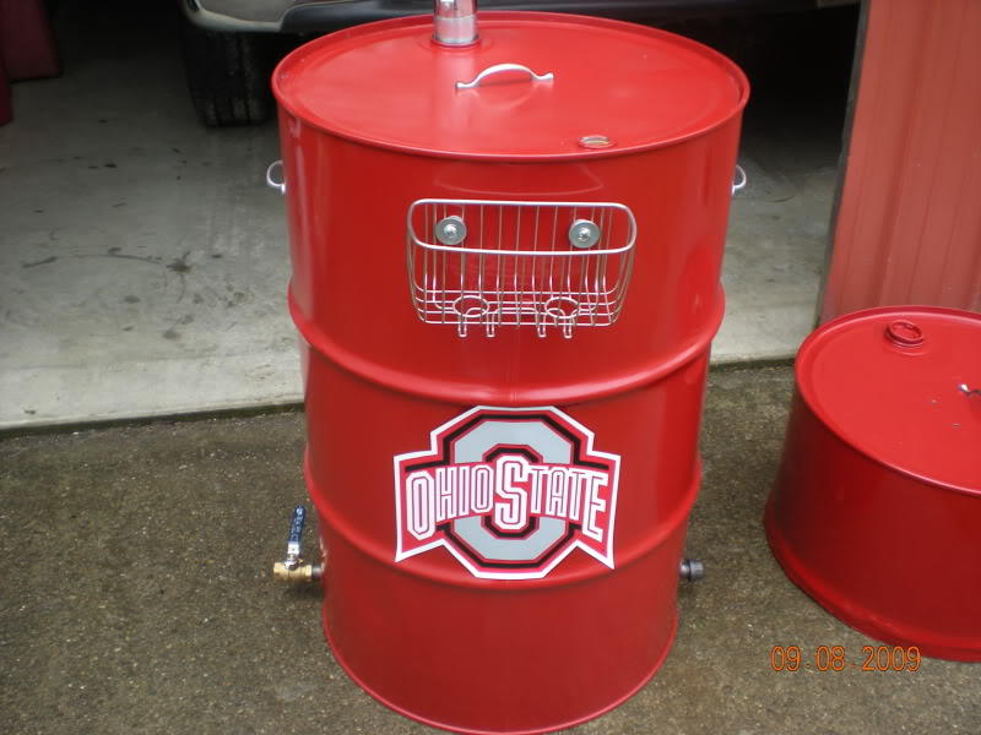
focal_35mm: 38
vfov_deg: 37.7
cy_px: 368
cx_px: 490
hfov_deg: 49.0
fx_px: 1077
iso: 64
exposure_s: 1/109
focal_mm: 6.3
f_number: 3.1
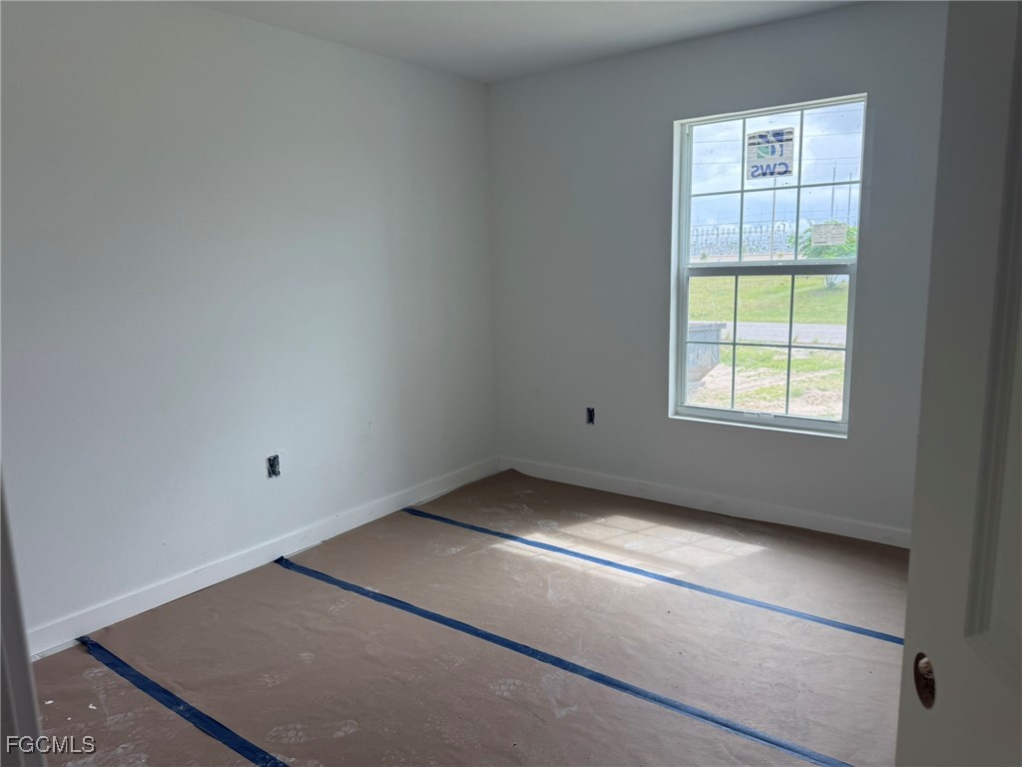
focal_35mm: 24
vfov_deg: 56.8
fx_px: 709
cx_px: 511
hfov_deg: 71.6
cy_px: 384
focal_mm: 6.76
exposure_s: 1/345
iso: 100
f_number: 1.78
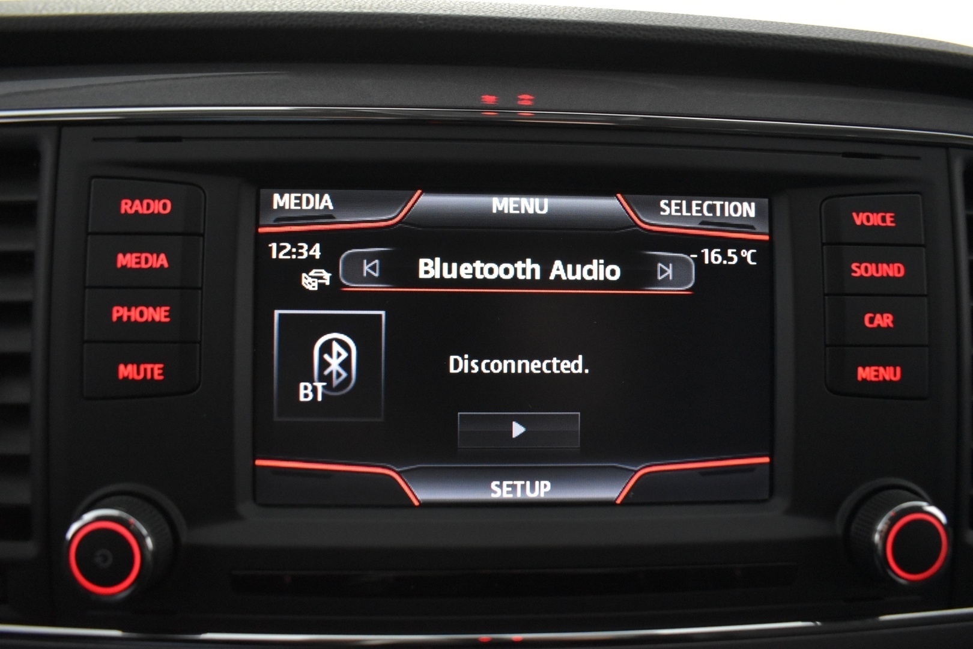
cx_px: 486
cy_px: 324
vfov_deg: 47.9
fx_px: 730
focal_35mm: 27
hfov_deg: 67.4
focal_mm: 18
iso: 3200
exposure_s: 1/45
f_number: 3.5
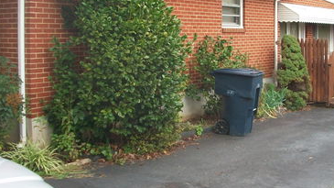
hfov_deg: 39.3
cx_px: 230
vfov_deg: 22.8
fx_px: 460
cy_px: 45
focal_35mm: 52
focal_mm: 5.7
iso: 80
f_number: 2.8
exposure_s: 1/160
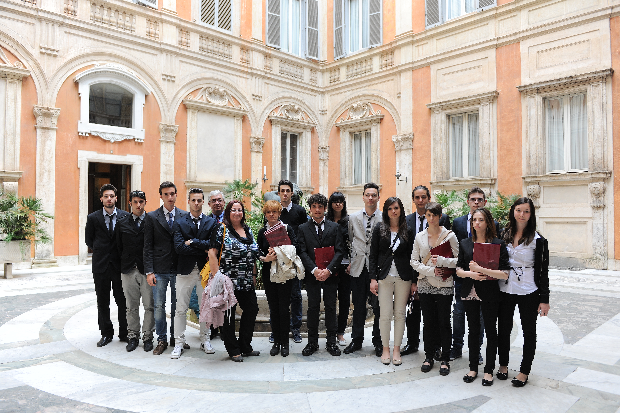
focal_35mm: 26
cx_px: 310
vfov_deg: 49.6
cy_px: 206
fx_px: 448
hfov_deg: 69.4
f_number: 4
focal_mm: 26
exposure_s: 1/250
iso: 400
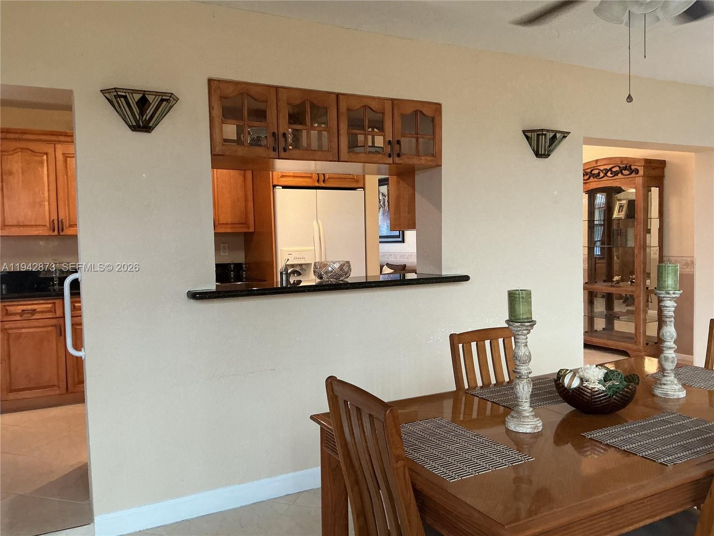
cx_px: 357
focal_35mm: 29
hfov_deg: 61.7
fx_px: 598
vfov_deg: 48.2
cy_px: 268
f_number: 1.8
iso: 160
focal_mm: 3
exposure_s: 1/60
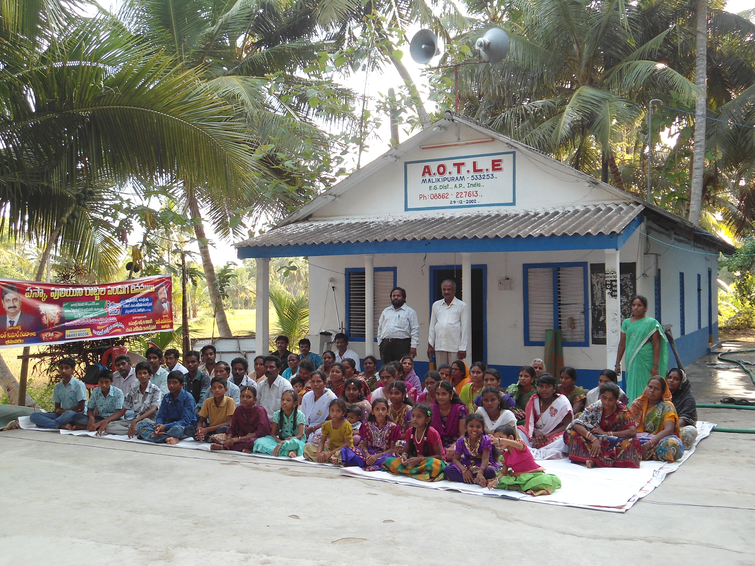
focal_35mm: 37
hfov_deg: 50.1
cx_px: 378
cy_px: 283
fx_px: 807
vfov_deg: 38.7
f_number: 3.2
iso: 80
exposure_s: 1/60
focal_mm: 6.7
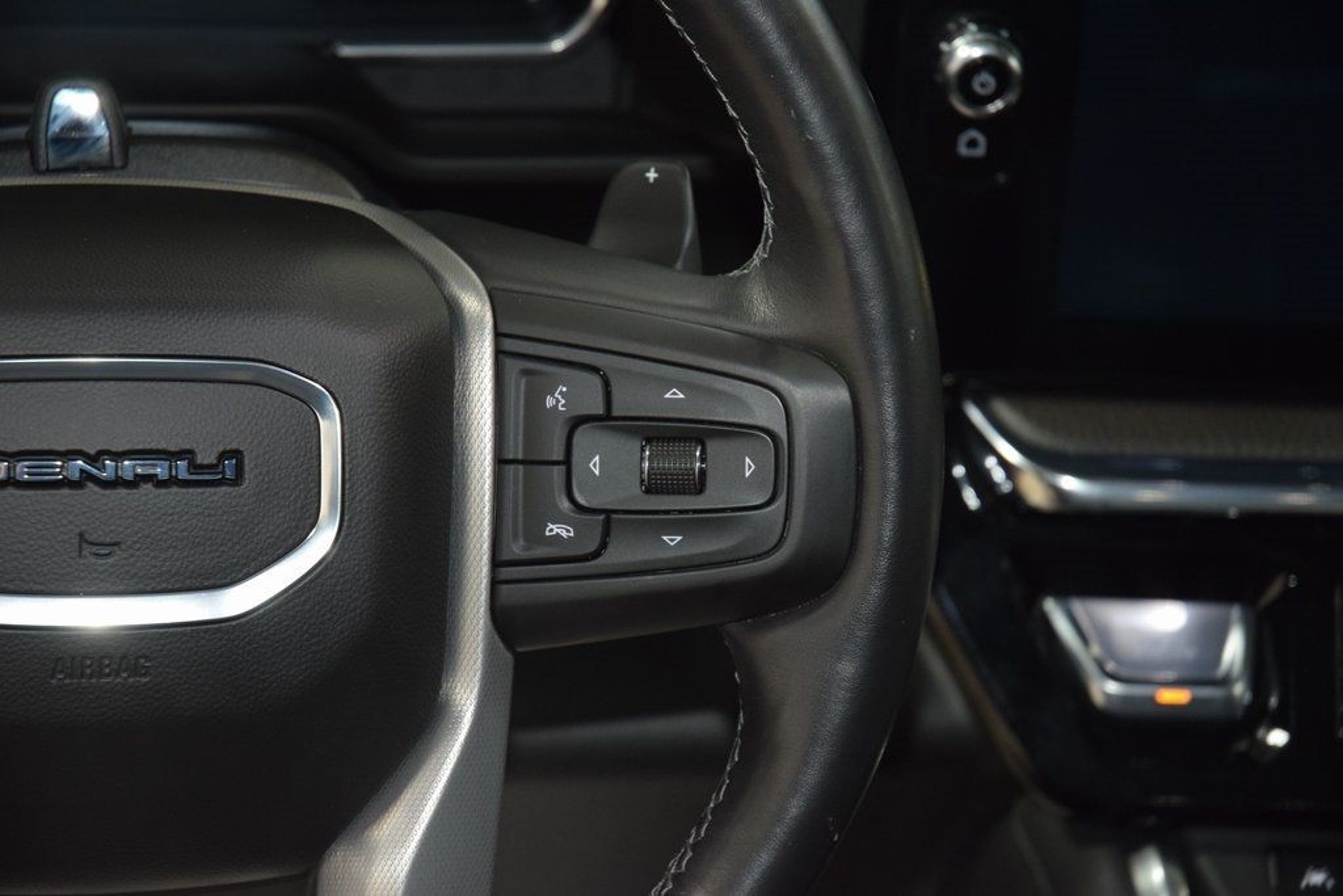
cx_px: 672
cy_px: 448
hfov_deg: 19.5
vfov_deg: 13.0
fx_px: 3917
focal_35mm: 105
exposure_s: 1/40
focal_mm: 70
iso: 1800
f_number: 4.5
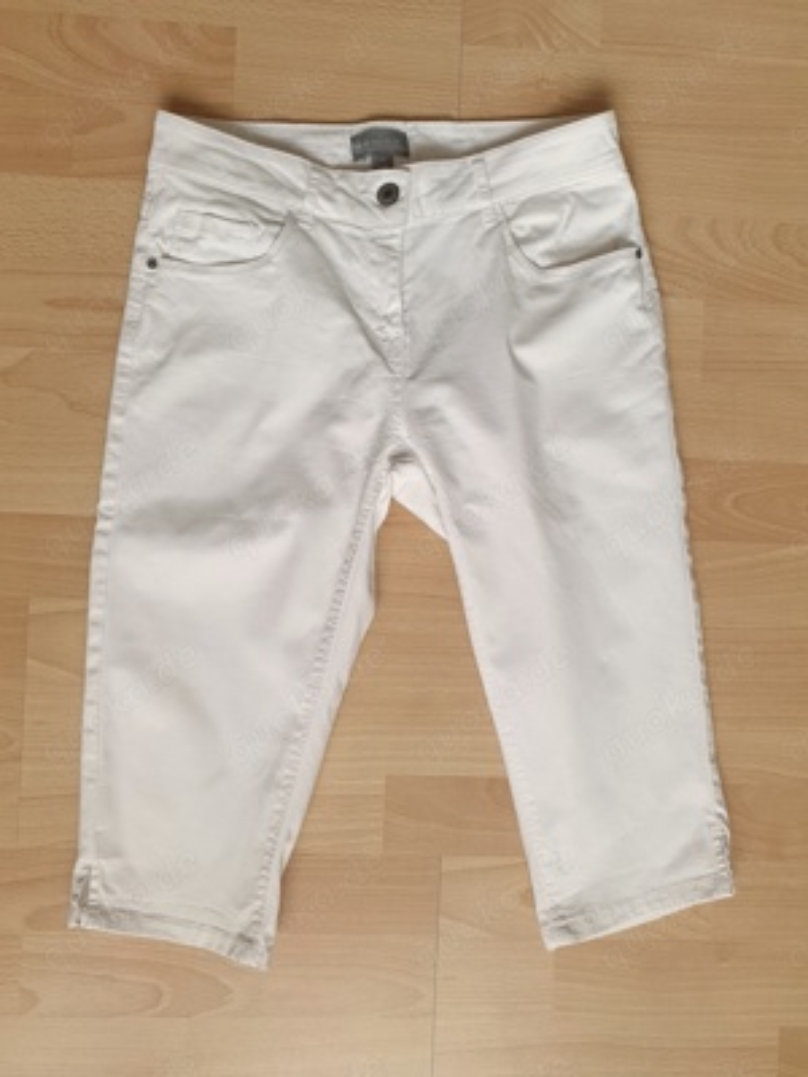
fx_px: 809
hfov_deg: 53.1
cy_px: 538
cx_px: 404
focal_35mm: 26
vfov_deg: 67.3
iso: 64
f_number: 2.4
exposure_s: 1/50
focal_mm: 4.3
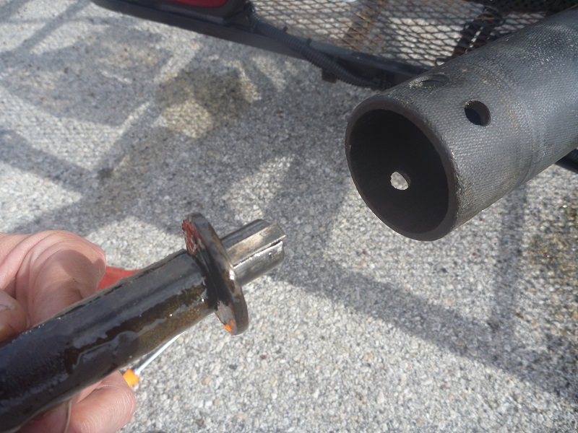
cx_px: 289
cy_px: 216
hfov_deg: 63.4
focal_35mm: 28
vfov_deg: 49.7
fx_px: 468
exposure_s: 1/400
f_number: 3.3
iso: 80
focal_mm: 4.9
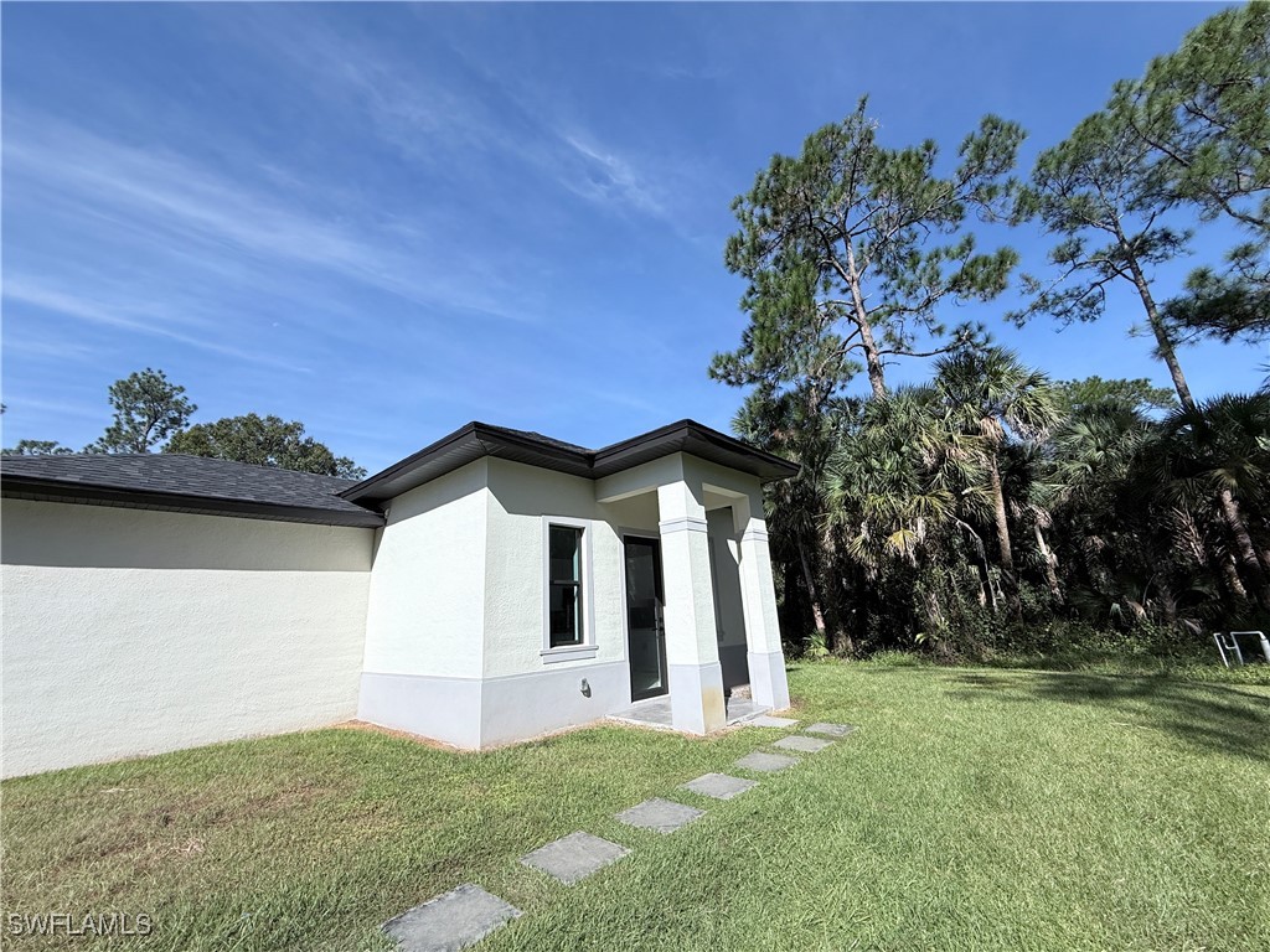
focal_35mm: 14
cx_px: 635
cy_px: 476
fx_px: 514
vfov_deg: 85.7
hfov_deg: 102.1
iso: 50
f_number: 2.2
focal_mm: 2.22
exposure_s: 1/3460
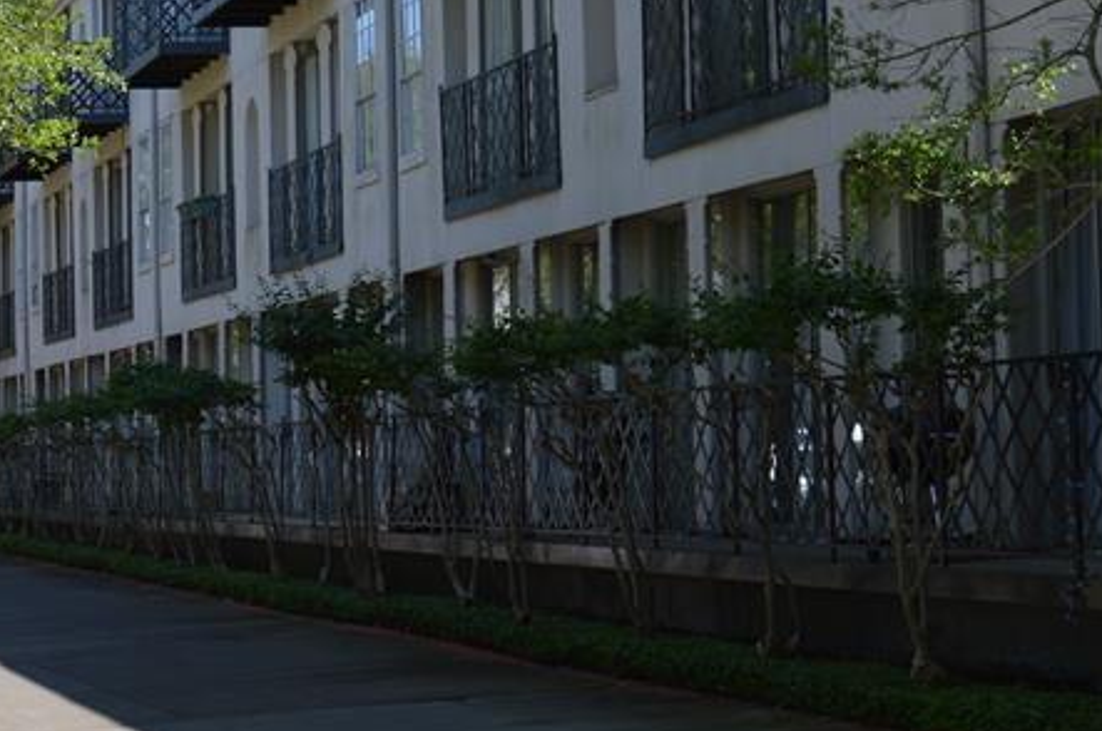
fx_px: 3393
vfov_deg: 12.3
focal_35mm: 111
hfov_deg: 17.7
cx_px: -144
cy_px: 278
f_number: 7.1
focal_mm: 32
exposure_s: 1/200
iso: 100
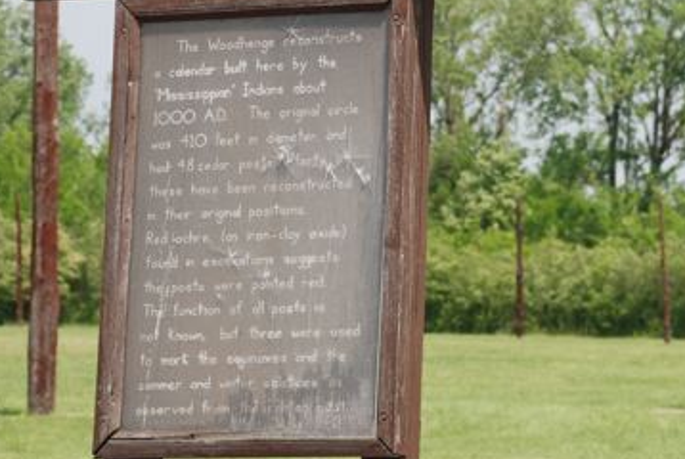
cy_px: 143
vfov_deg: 8.3
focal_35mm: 166
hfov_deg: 12.3
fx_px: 3164
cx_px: 479
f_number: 5.6
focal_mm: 62
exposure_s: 1/500
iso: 160
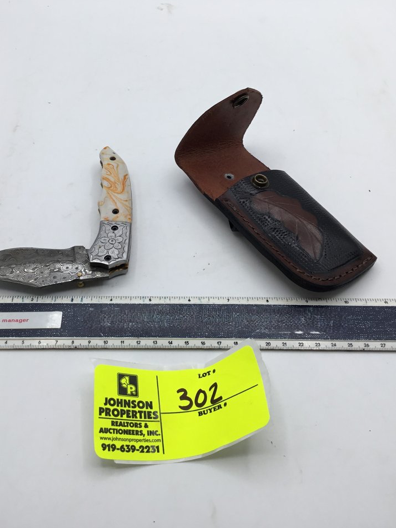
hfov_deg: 38.5
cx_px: 165
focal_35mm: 37
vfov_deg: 49.9
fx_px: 564
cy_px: 222
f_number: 2.4
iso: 25
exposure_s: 1/121
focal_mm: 3.3
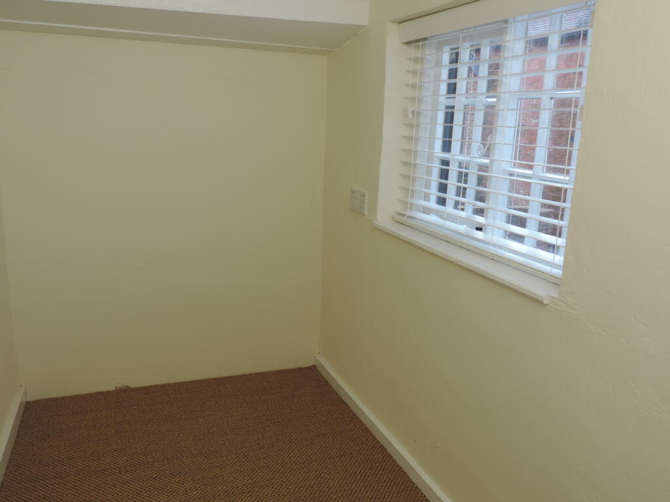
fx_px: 581
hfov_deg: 60.0
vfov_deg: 46.8
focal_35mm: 30
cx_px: 335
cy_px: 251
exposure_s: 1/30
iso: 100
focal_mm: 5.3
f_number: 3.1
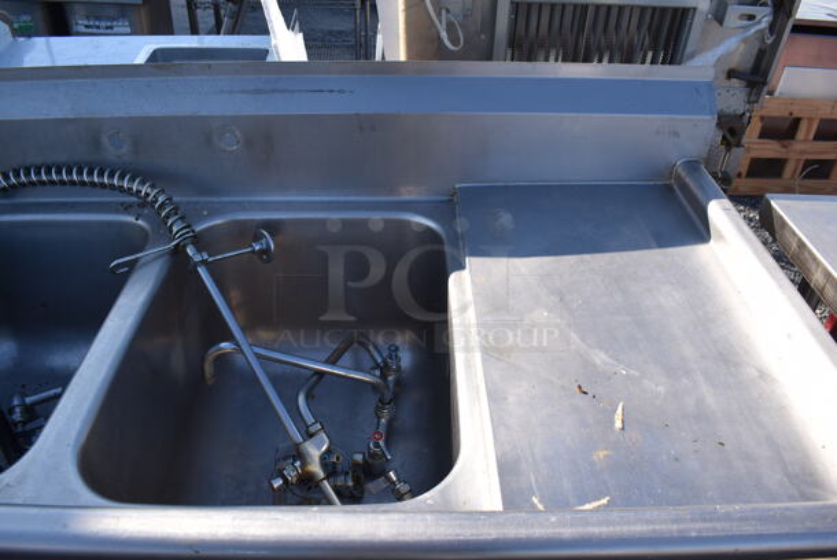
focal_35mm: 27
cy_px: 280
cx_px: 418
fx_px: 628
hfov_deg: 67.3
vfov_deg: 48.0
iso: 200
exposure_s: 1/320
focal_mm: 18
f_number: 7.1
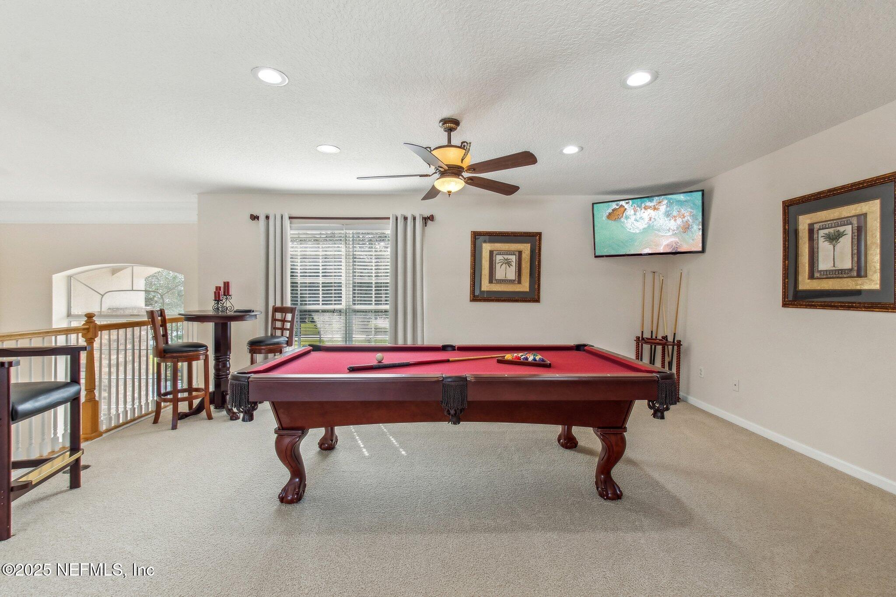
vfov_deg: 77.3
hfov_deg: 100.4
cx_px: 448
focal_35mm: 15
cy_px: 298
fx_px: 373
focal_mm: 10
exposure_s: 1/60
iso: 800
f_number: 8
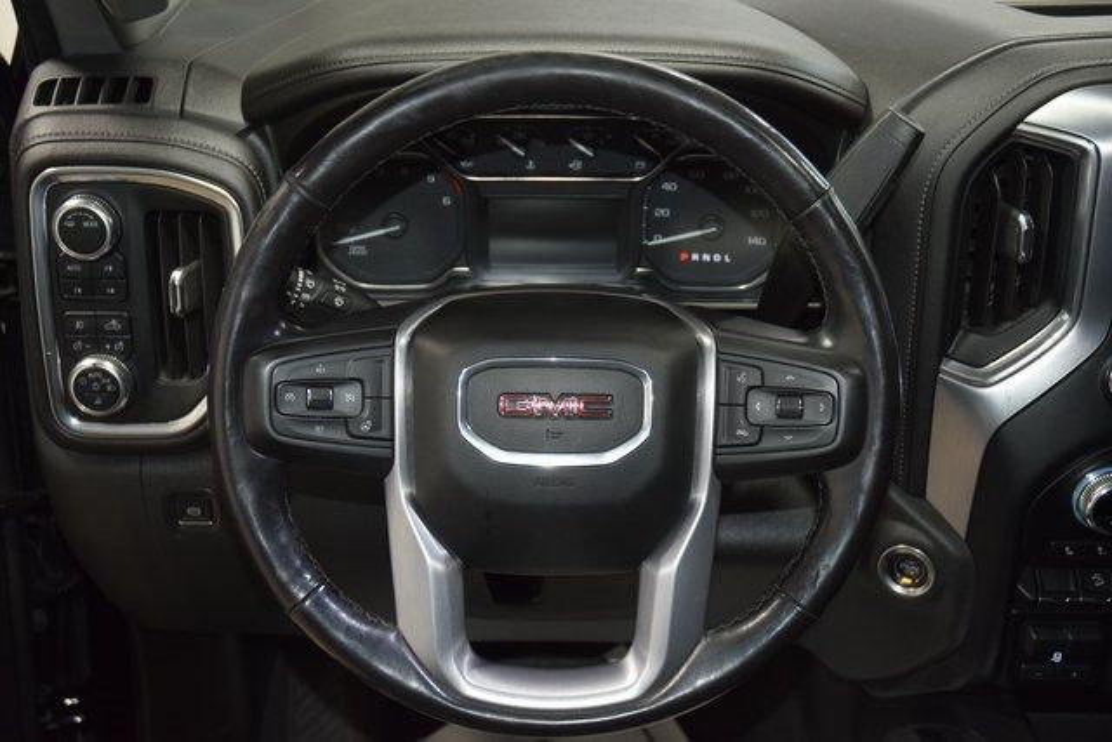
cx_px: 556
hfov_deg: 42.3
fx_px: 1437
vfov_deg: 29.0
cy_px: 371
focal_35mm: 46
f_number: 4
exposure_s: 1/50
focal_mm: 31
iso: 1600
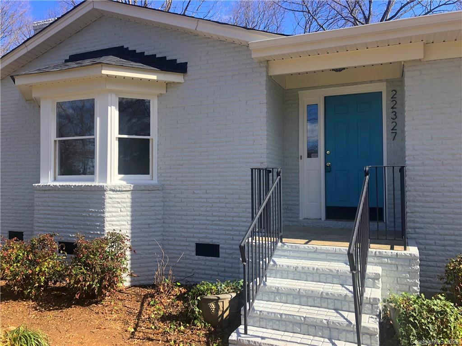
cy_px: 173
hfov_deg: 63.4
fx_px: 374
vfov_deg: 49.7
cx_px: 231
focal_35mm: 28
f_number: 1.8
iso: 20
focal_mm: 3.99
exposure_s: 1/952
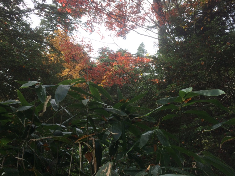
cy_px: 92
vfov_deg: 44.2
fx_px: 217
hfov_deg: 56.8
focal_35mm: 32
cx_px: 110
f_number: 2.2
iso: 32
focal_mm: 4.12
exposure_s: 1/383
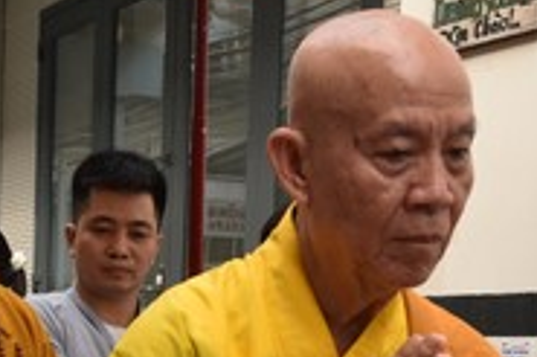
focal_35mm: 109
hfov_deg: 18.7
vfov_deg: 12.2
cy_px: 453
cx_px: 189
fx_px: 1624
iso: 400
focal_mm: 31
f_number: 8
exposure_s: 1/250
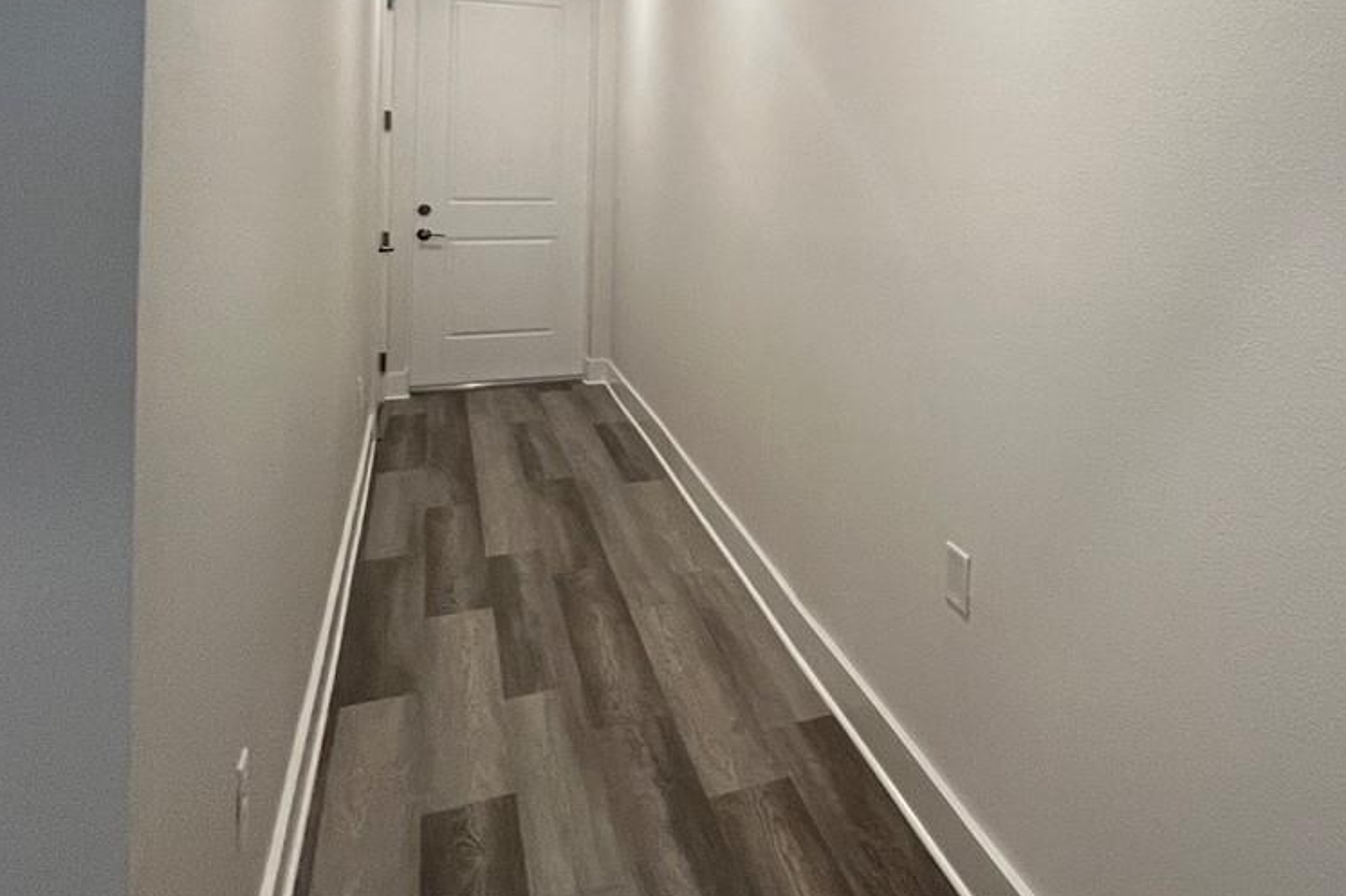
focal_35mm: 29
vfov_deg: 42.7
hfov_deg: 55.4
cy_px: 169
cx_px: 1207
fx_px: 1084
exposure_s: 1/120
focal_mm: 1.57
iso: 160
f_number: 1.8
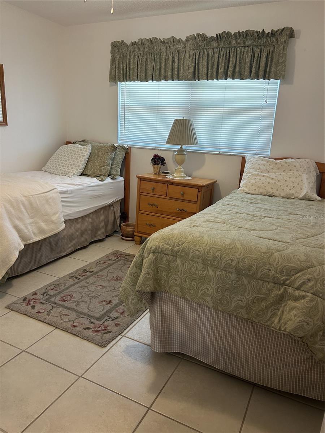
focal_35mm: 26
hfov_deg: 53.1
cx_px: 162
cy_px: 216
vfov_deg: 67.3
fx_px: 325
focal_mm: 5.7
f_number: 1.5
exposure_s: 1/60
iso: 125
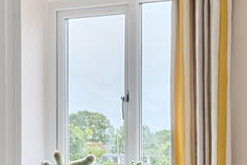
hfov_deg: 14.3
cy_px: 178
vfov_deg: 9.6
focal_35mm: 142
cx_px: 230
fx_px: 975
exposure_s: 1/13
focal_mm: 23
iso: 100
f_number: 8
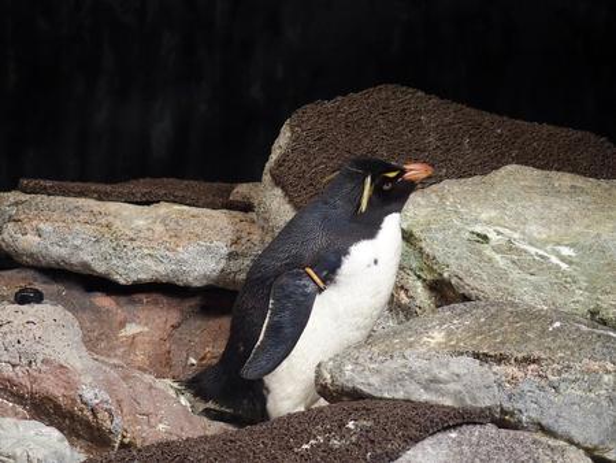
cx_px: 308
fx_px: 4807
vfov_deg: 5.5
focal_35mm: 270
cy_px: 232
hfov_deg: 7.3
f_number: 2.8
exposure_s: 1/80
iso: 800
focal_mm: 56.7
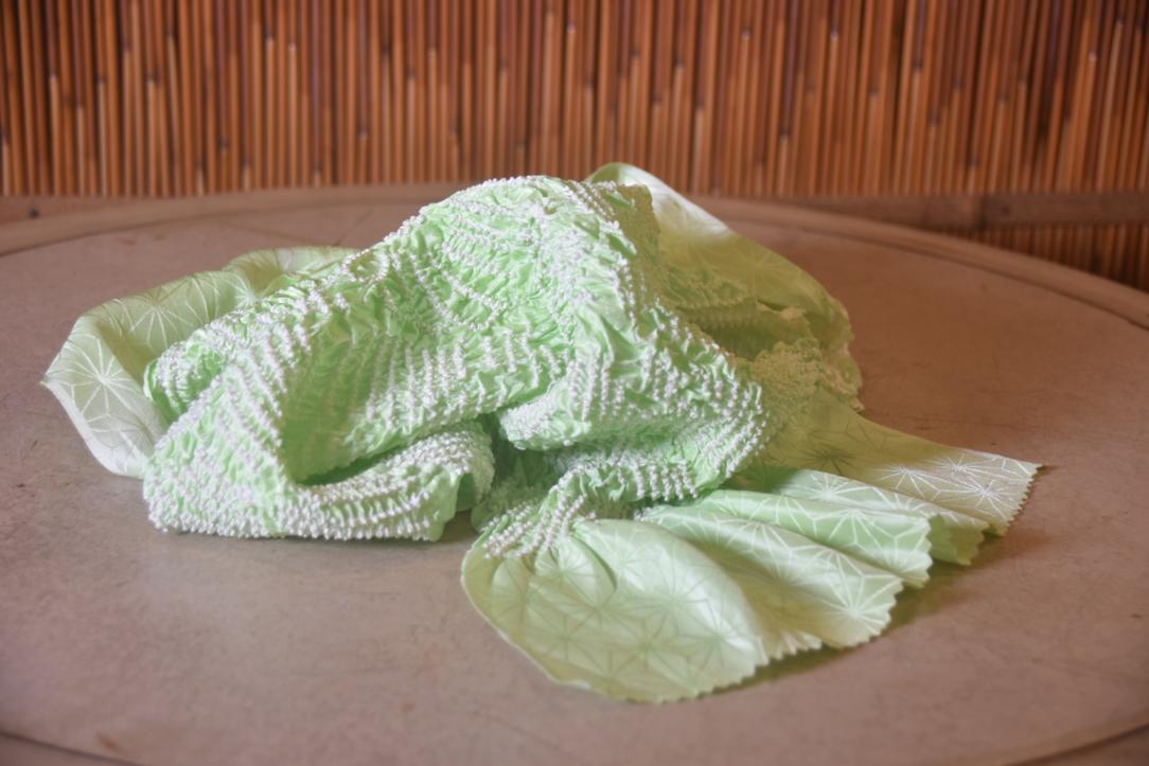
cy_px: 383
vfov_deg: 17.5
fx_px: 2490
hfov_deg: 26.0
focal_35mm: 78
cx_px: 574
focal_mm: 52
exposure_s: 1/100
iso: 400
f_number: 4.8
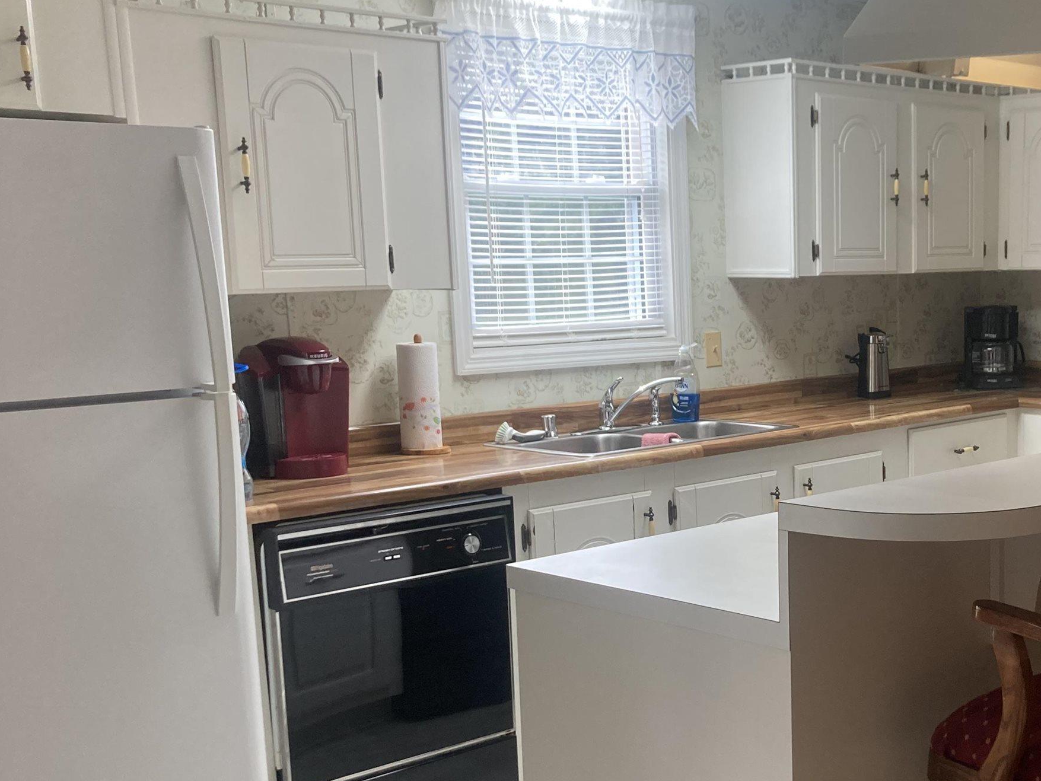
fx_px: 1474
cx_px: 800
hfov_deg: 37.8
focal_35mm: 49
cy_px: 530
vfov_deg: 29.5
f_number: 1.8
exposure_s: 1/60
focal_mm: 3.99
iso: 80
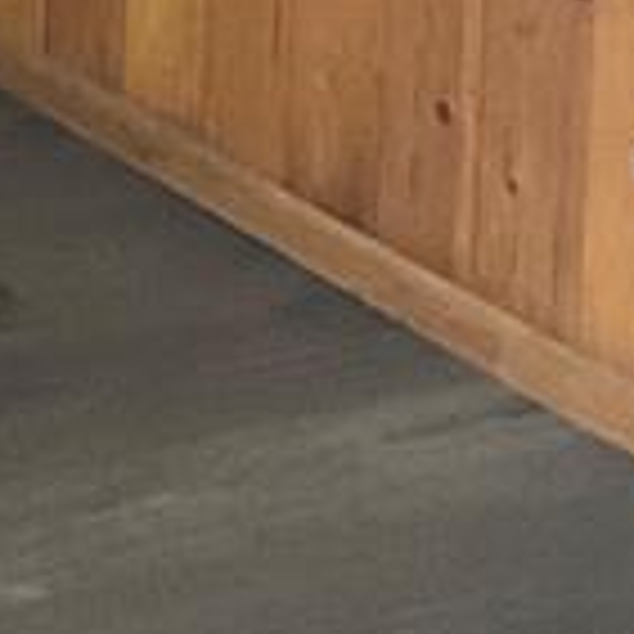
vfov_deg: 8.9
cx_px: -665
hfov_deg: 8.8
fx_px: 3854
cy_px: -632
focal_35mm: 186
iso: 320
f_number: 1.8
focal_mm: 3
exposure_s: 1/49
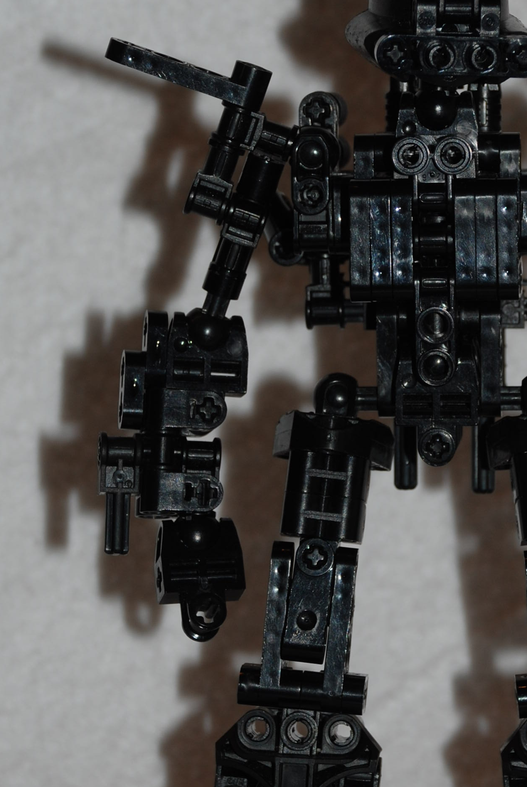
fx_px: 4488
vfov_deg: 10.0
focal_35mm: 205
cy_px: 314
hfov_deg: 6.7
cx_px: 437
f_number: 5.3
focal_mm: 66
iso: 100
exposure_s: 1/60
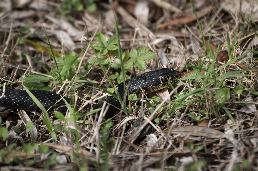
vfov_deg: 3.0
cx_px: 129
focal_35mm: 450
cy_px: 86
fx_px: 3221
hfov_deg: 4.6
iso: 500
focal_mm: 300
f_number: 8
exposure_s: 1/1000
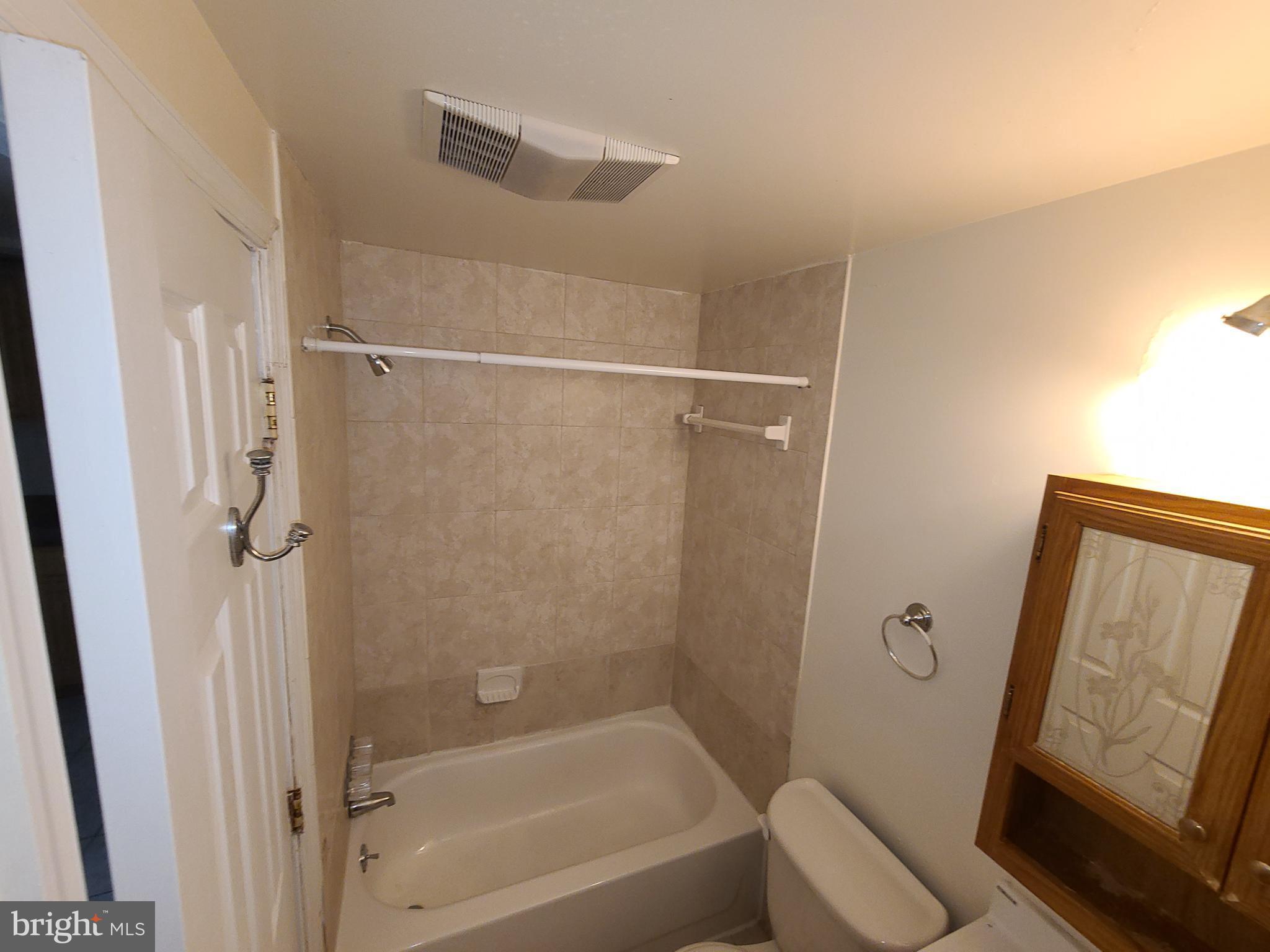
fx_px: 477
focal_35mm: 13
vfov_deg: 89.9
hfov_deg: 106.2
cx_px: 635
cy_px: 476
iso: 100
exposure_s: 1/59
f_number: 2.2
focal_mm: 2.2
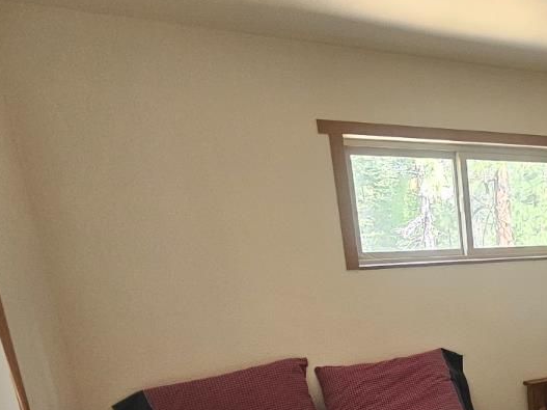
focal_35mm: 37
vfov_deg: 35.7
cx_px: 622
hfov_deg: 39.5
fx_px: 585
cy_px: 389
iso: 320
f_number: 2.2
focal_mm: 2.2
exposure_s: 1/60
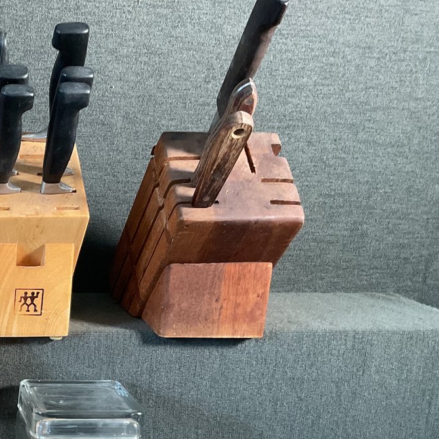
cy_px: 318
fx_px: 832
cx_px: -44
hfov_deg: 27.1
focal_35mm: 58
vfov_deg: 29.2
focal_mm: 3
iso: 160
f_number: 1.8
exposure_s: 1/60
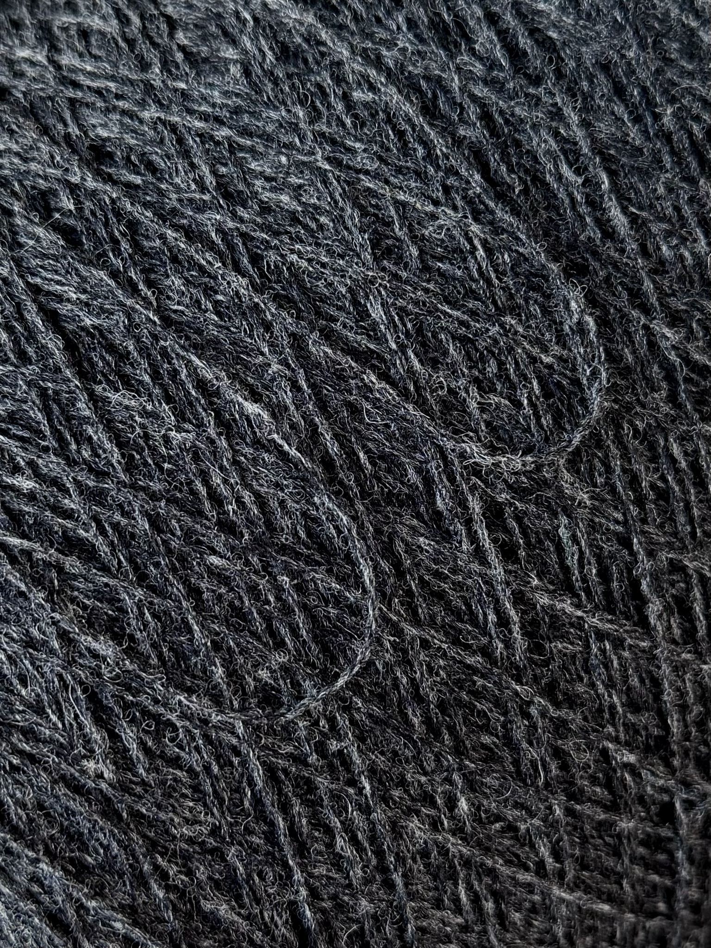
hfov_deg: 56.8
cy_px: 474
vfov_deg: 71.6
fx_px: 657
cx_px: 356
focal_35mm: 24
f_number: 1.78
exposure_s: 1/66
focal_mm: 6.76
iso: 200
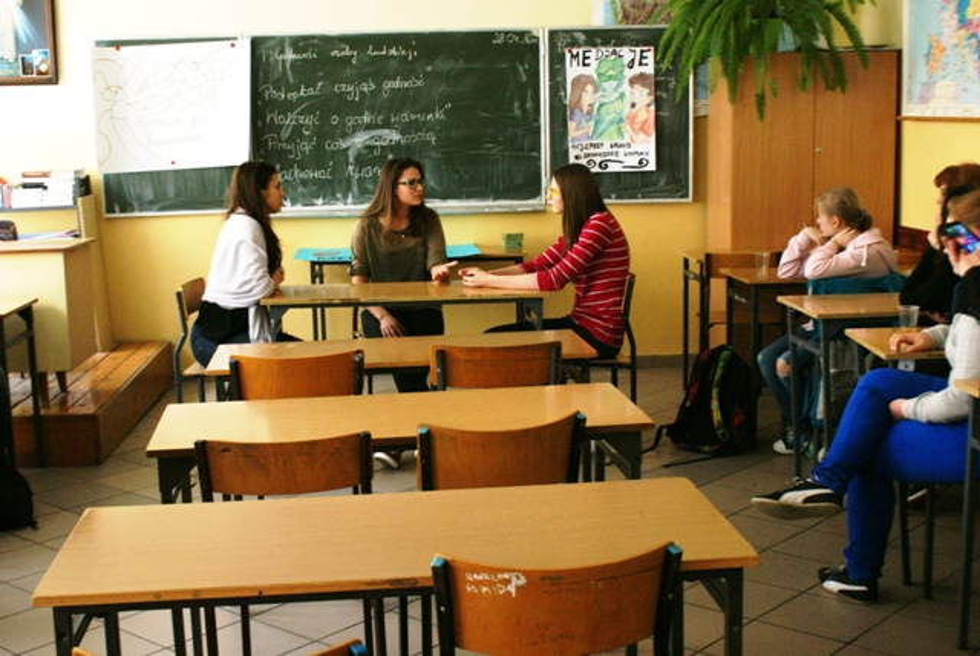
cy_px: 328
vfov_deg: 29.9
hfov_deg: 43.6
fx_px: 1226
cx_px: 490
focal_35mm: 45
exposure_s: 1/60
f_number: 5
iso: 400
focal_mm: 30
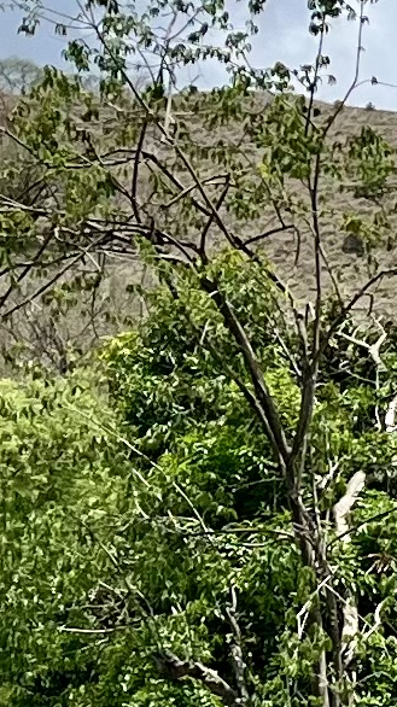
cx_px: 1461
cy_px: 434
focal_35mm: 195
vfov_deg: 11.0
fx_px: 3655
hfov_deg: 5.6
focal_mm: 5.1
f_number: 1.6
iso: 50
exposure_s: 1/5319
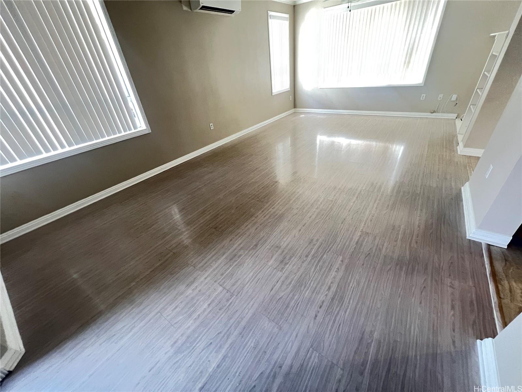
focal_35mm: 13
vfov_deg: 89.9
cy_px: 196
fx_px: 196
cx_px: 261
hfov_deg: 106.2
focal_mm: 1.57
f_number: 1.8
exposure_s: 1/60
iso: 400
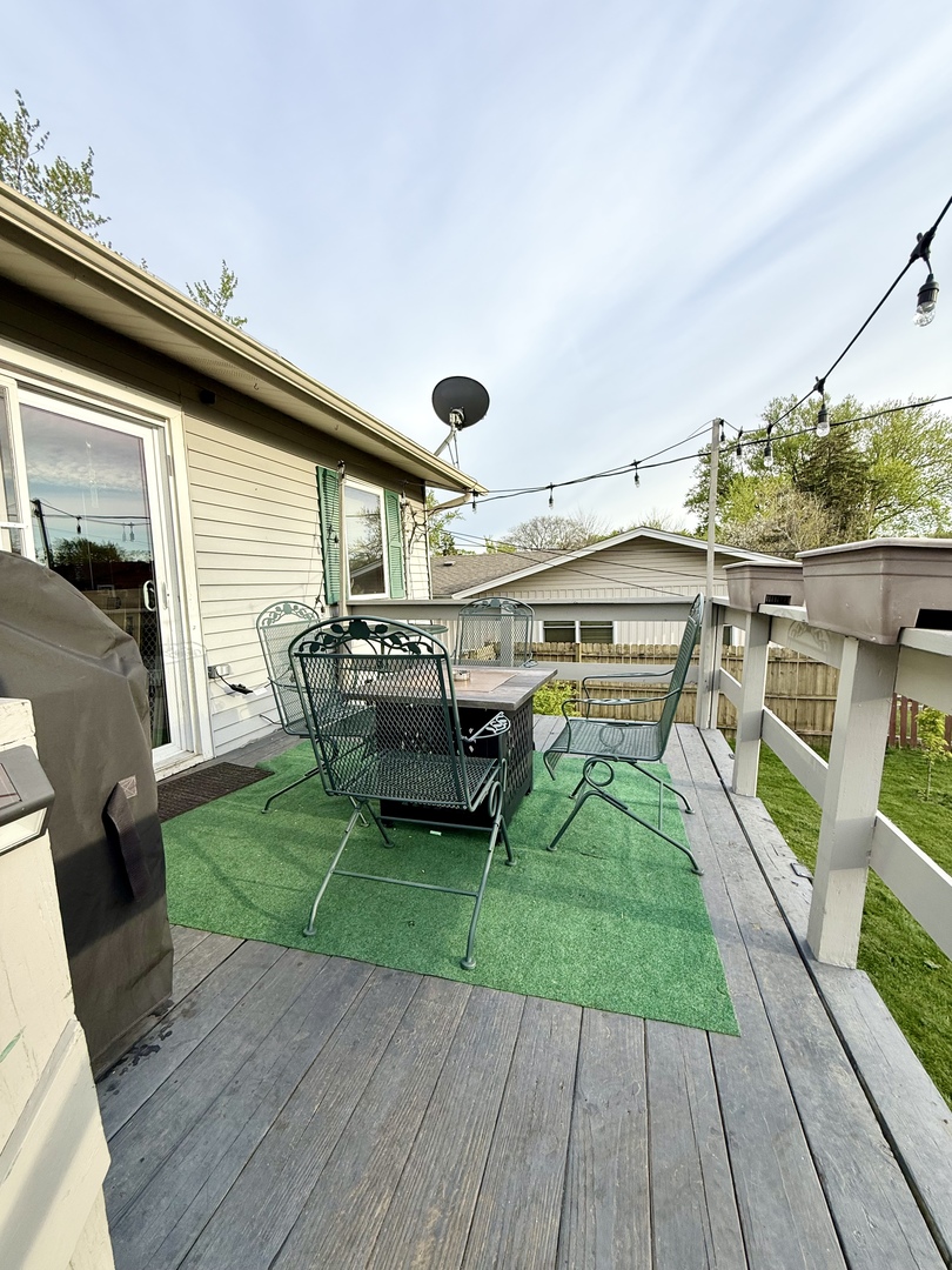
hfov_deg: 85.7
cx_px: 476
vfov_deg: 102.1
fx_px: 513
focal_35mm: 14
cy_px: 635
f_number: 2.2
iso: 50
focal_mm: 2.22
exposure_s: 1/607
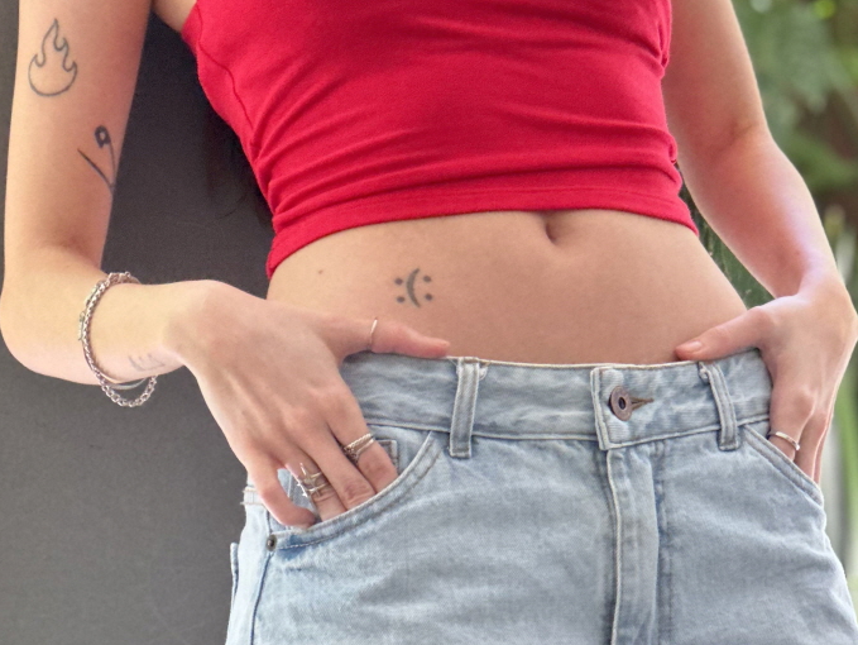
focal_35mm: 170
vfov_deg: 8.7
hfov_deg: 11.6
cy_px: 172
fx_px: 4216
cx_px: 410
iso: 250
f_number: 2.8
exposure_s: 1/106
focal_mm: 9
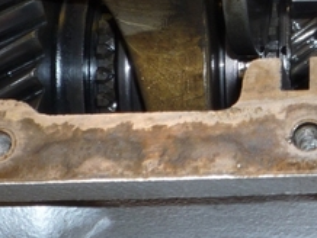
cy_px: -46
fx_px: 1183
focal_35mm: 129
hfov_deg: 14.6
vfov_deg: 11.3
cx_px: 422
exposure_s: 1/40
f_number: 4.3
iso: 100
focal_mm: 7.8
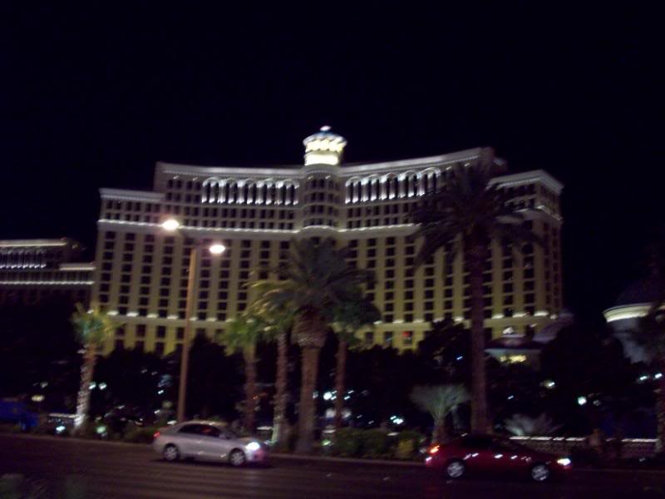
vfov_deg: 38.7
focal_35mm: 37
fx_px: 711
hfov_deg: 50.1
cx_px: 332
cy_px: 250
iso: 200
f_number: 2.8
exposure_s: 1/8
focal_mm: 6.2
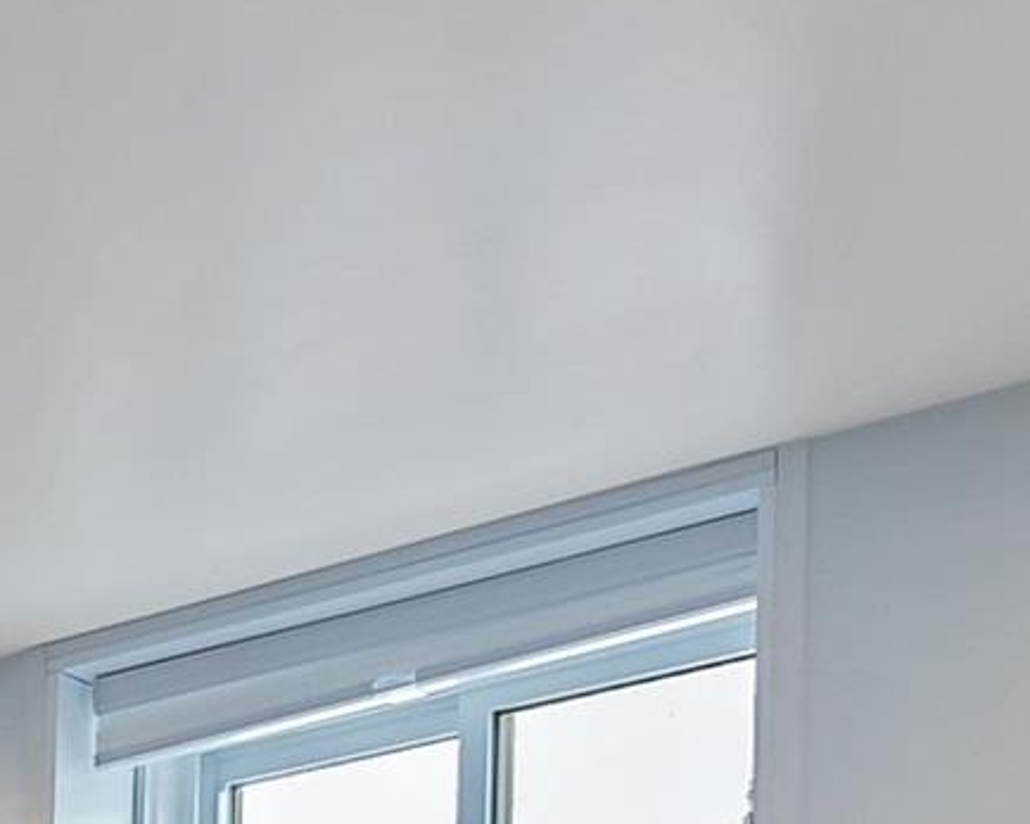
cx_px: -667
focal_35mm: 93
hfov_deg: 17.7
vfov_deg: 13.6
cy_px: 1762
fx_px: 2834
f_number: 5.6
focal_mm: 14
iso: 2000
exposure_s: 1/80
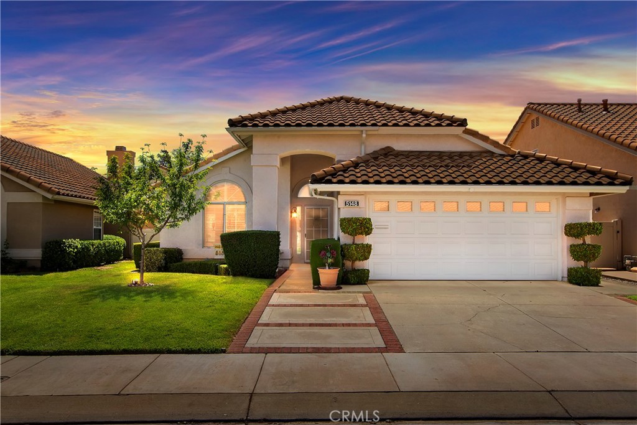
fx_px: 478
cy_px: 212
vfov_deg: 47.9
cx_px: 318
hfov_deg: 67.4
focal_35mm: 27
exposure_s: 1/250
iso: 100
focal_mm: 18
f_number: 8
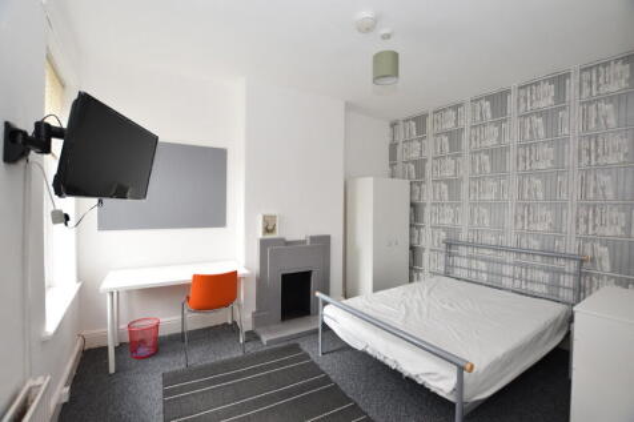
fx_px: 264
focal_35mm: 15
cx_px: 317
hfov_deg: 100.4
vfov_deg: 77.3
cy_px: 211
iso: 800
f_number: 5
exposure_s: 1/60
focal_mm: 10
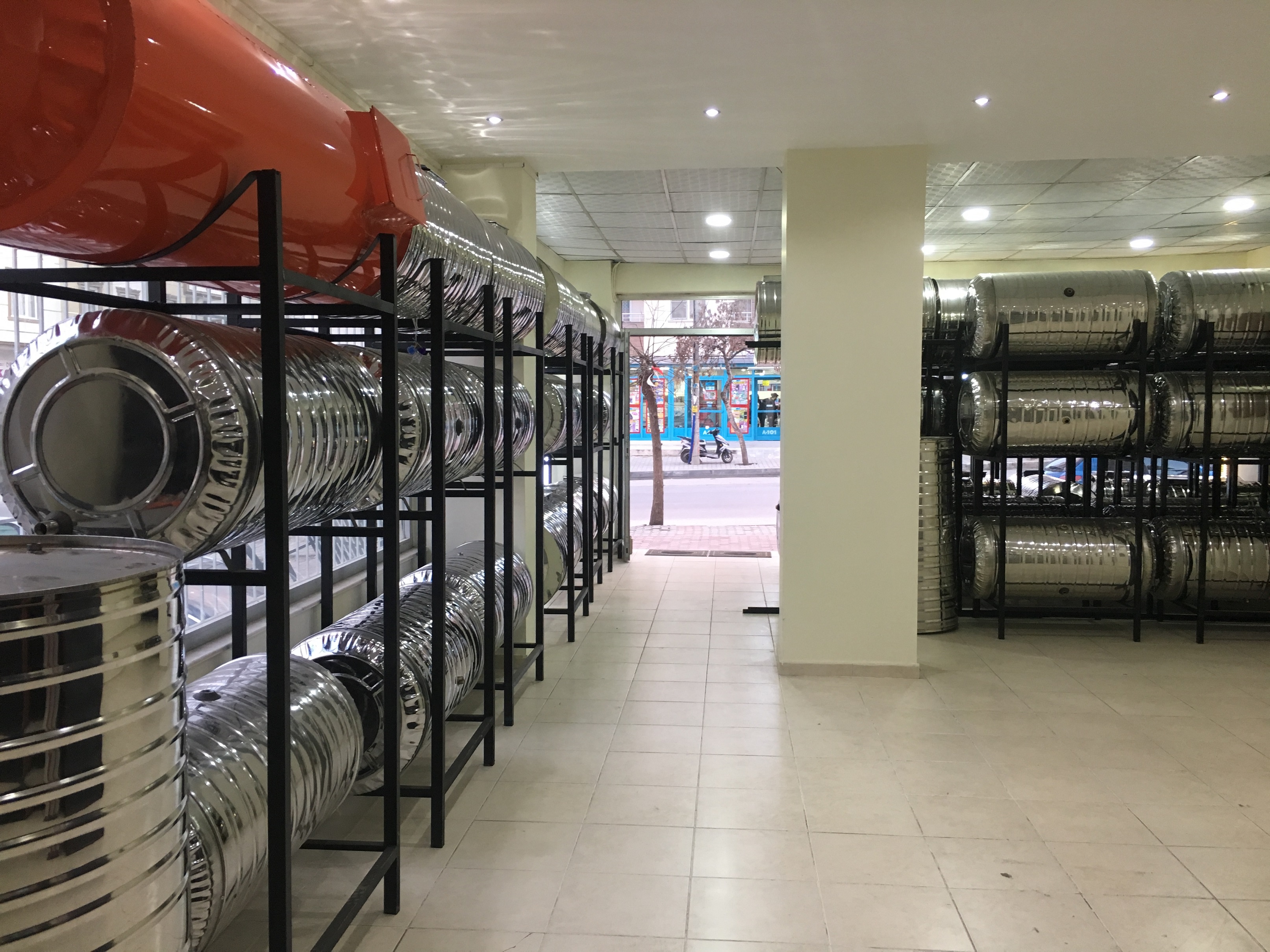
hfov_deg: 61.7
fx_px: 1064
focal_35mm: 29
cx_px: 635
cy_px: 476
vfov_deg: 48.2
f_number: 2.2
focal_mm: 4.15
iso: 125
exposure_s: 1/33
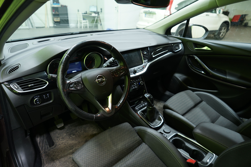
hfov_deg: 73.7
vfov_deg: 53.1
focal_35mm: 24
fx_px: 167
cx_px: 126
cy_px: 84
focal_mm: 24
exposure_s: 1/20
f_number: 4.5
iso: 800
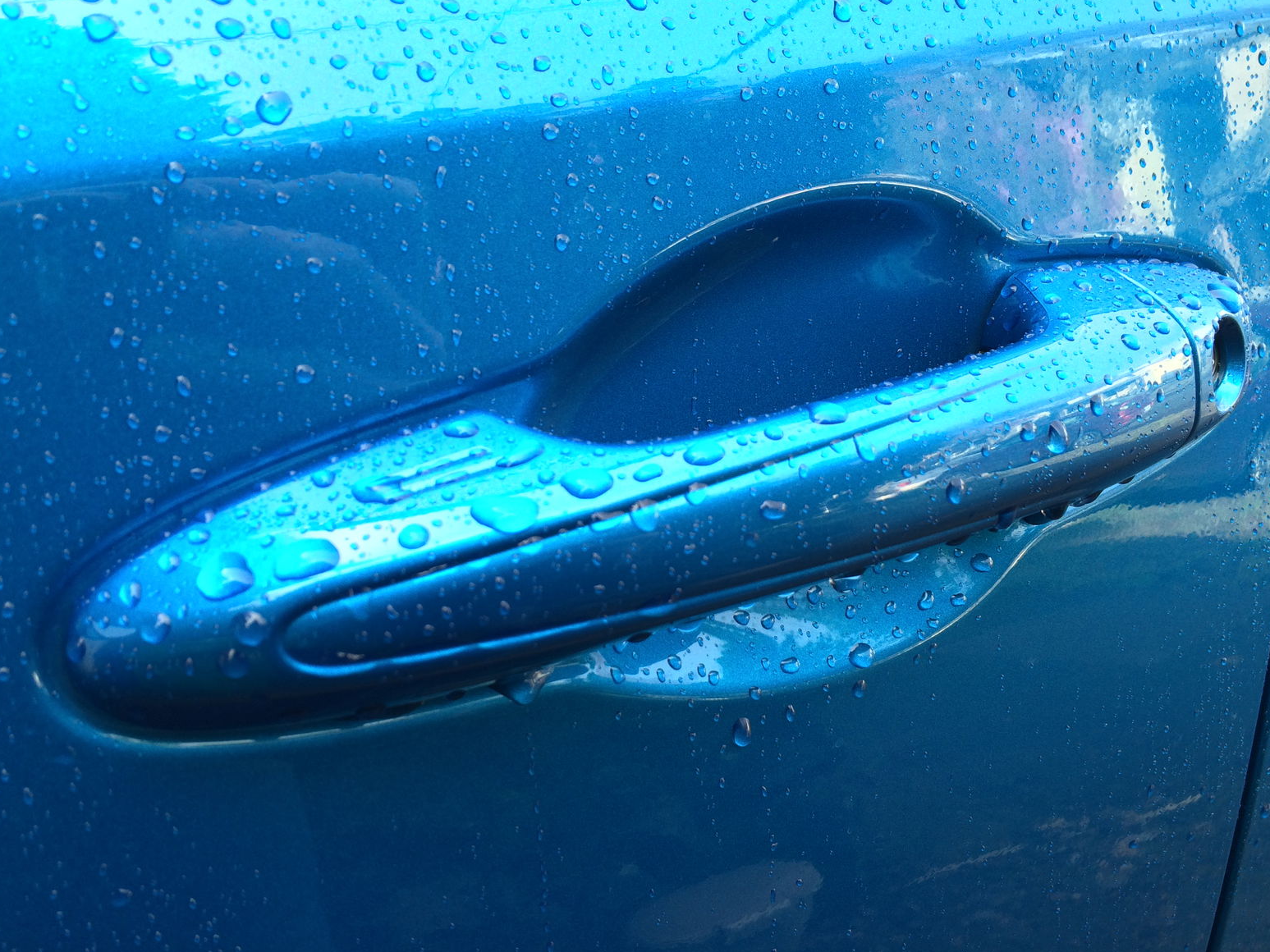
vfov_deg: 46.8
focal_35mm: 30
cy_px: 470
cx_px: 633
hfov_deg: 60.0
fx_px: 1101
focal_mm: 4.15
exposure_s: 1/120
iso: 50
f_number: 2.2
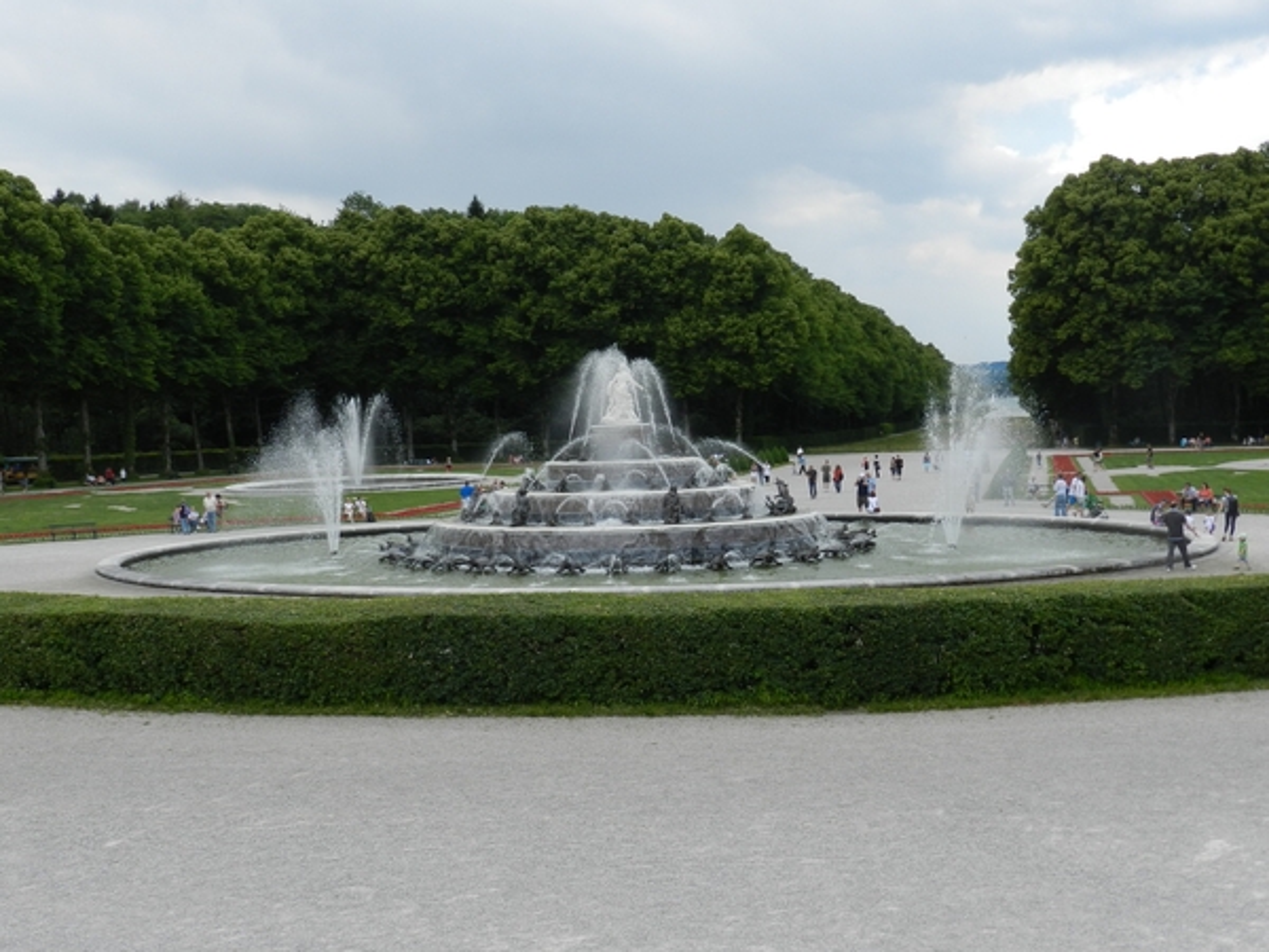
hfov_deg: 49.0
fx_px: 1393
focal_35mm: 38
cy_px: 476
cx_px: 634
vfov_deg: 37.7
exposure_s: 1/800
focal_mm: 6.7
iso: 160
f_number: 4
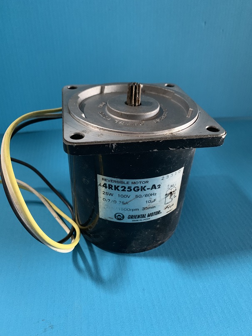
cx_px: 126
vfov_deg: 67.3
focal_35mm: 26
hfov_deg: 53.1
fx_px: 252
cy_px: 168
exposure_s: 1/30
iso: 640
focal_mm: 4.25
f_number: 1.8
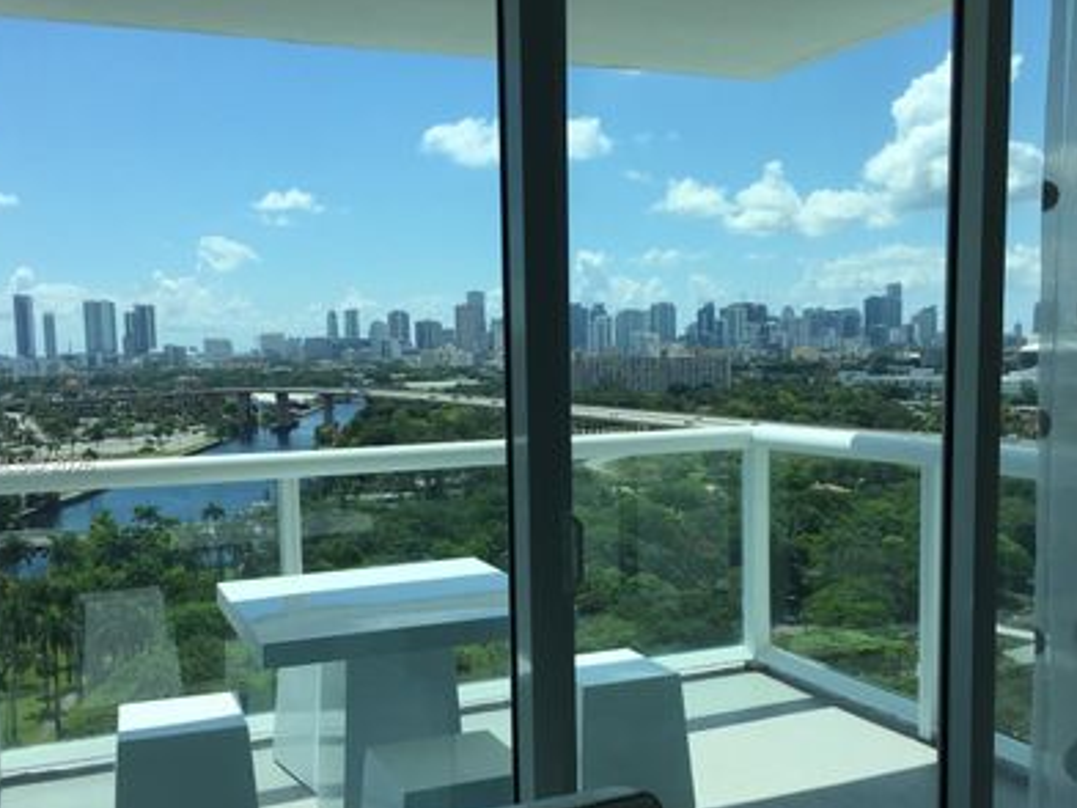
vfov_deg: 38.6
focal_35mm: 37
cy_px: 466
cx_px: 514
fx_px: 1151
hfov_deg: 50.1
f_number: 2.2
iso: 32
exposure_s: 1/1980
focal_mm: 4.15
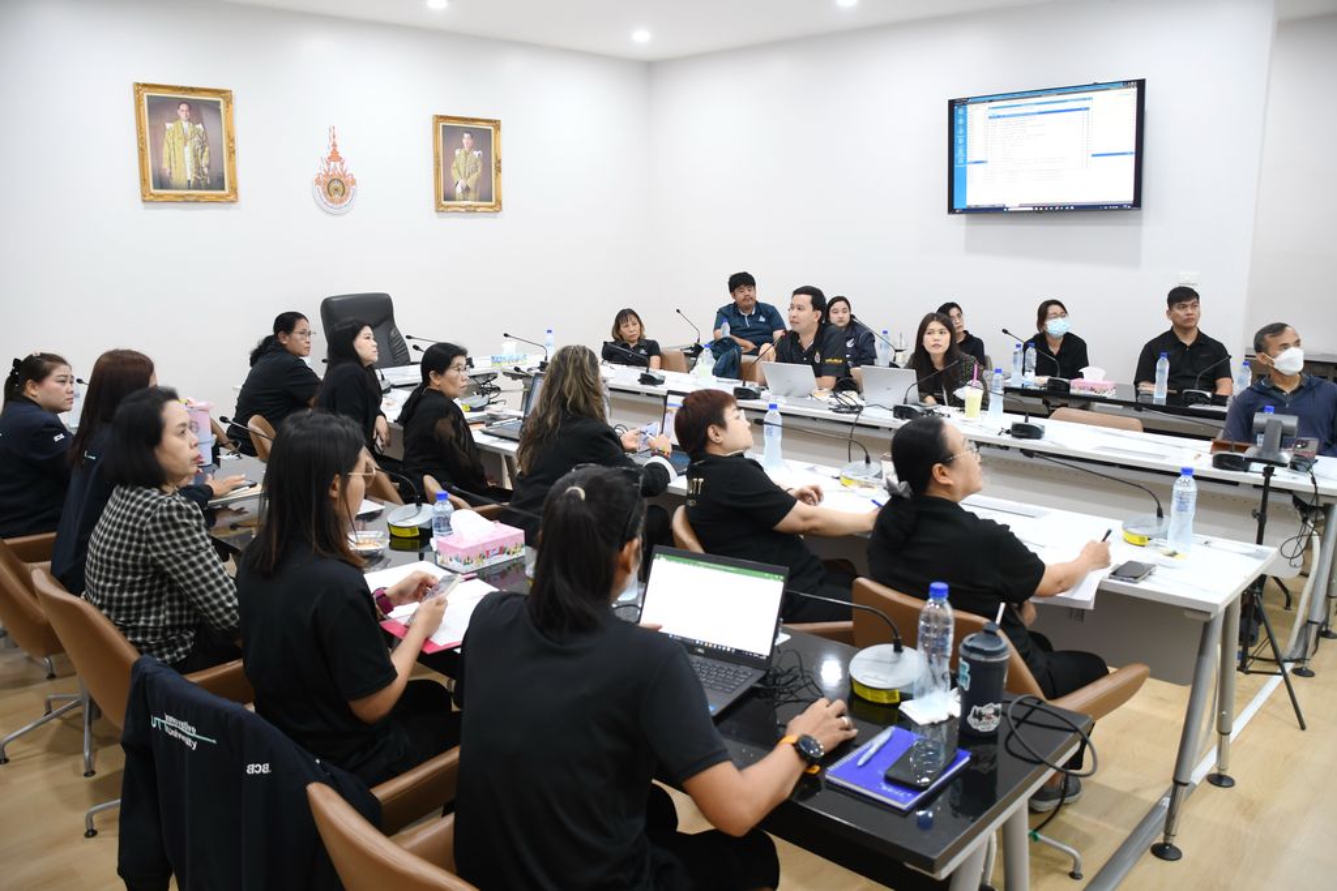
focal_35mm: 27
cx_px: 668
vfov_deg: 47.9
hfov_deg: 67.4
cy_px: 446
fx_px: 1003
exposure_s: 1/30
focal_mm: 18
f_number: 4
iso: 500
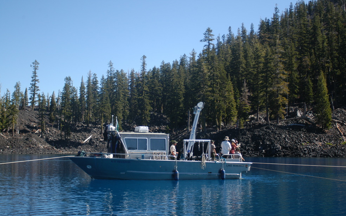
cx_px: 170
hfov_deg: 37.2
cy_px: 102
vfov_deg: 23.7
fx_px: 514
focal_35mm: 55
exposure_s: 1/640
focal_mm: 35
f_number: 4.5
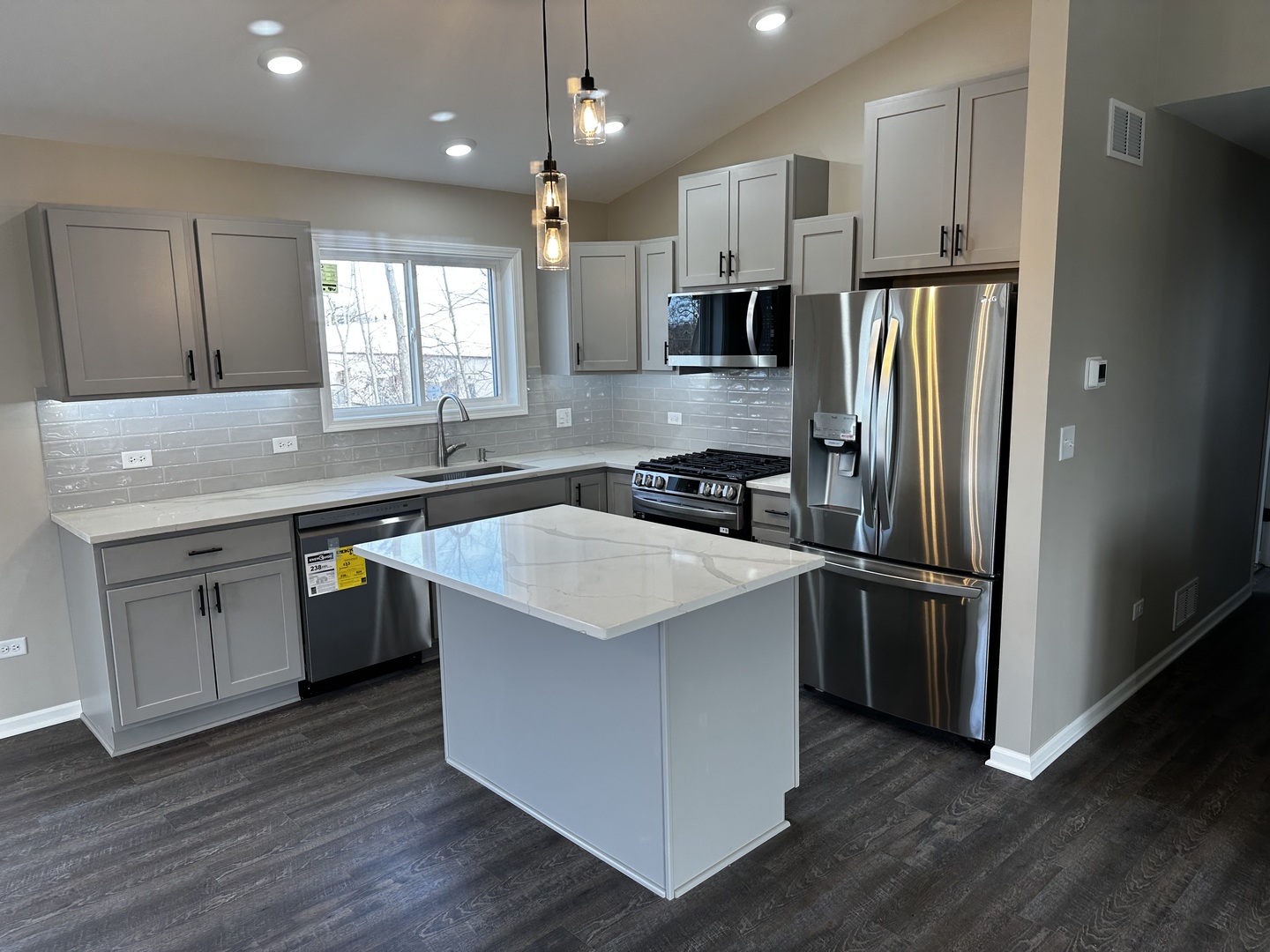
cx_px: 635
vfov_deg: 56.8
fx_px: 881
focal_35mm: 24
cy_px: 476
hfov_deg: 71.6
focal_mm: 6.86
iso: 80
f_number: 1.78
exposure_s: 1/120
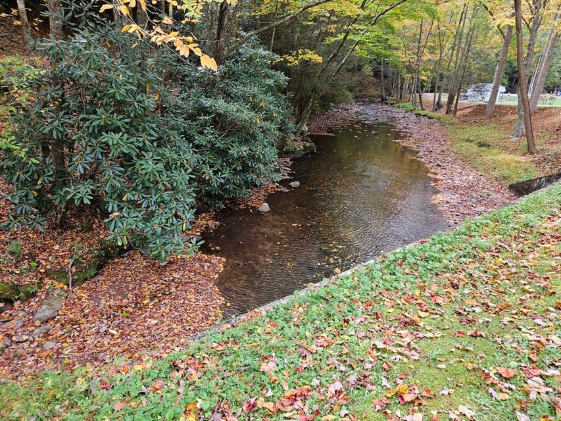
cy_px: 210
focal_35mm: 23
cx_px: 280
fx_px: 373
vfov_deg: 58.9
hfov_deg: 73.9
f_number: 1.8
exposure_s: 1/207
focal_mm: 5.4
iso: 50
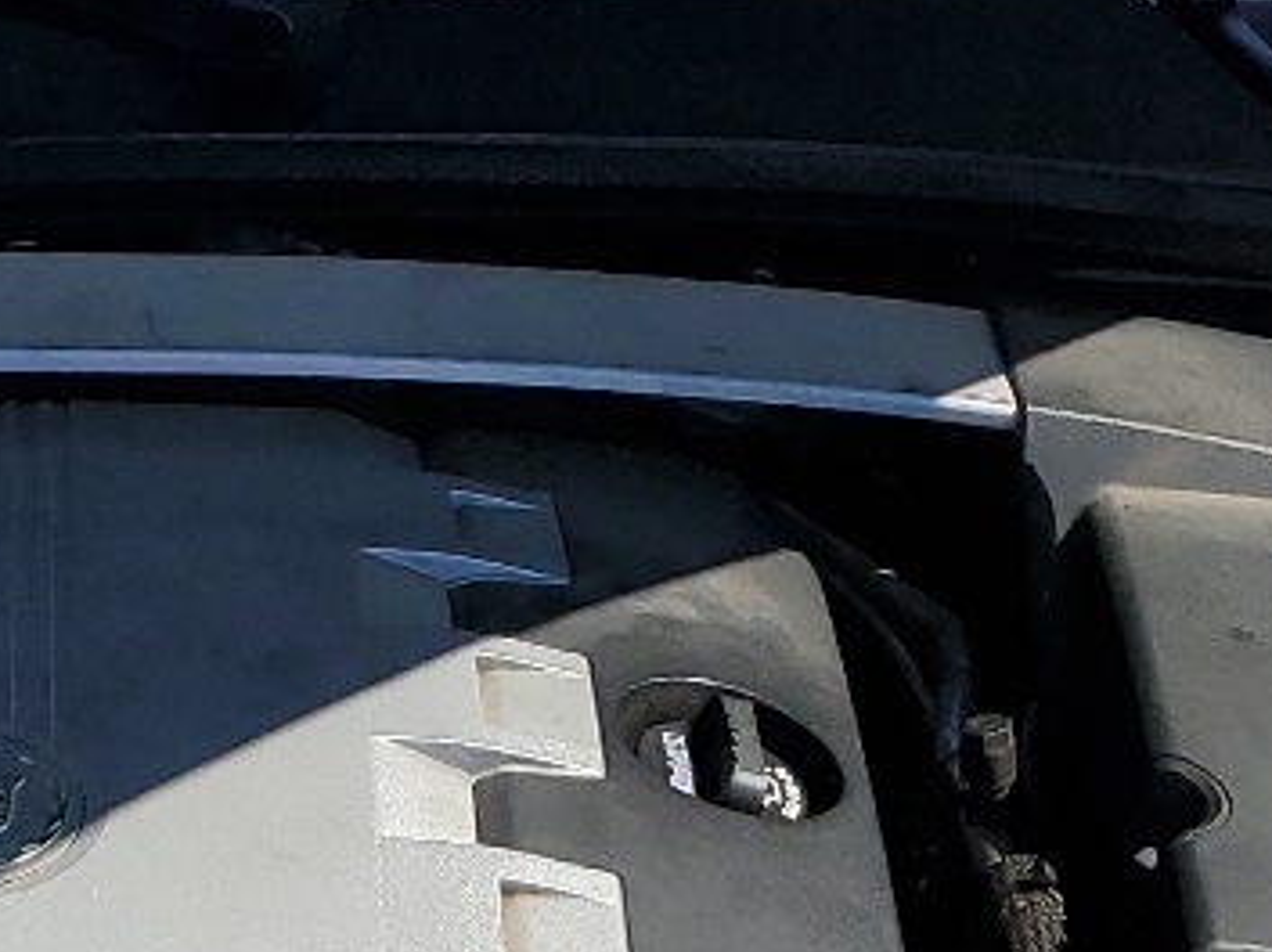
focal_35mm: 118
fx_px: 4332
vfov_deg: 11.0
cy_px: 2120
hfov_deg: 16.2
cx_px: -115
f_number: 1.5
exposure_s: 1/3333
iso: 50
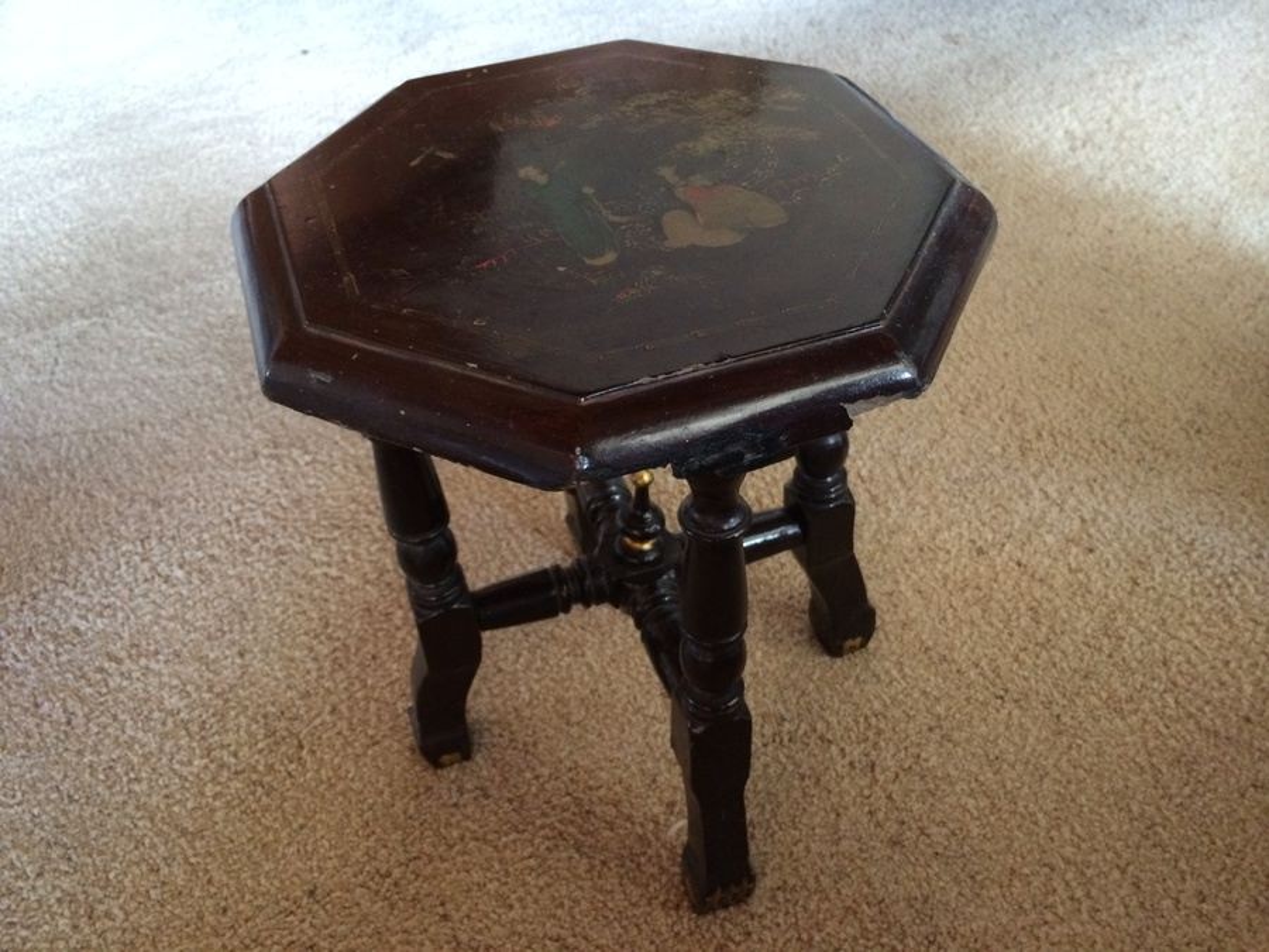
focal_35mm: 30
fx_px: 1100
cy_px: 476
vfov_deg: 46.8
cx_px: 634
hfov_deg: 60.0
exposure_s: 1/20
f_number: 2.2
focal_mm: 4.12
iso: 320
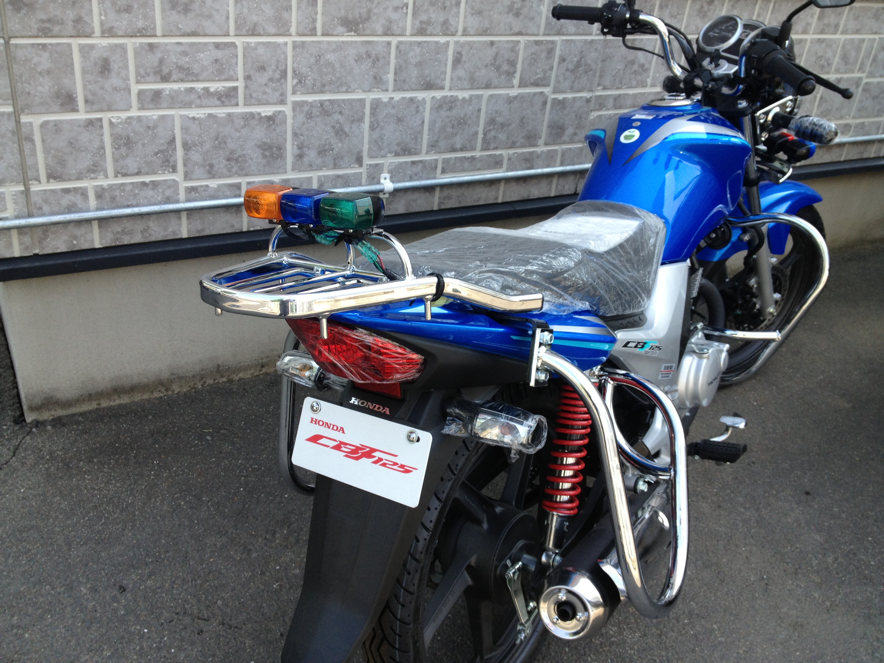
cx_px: 442
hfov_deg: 52.6
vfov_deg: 40.7
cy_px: 332
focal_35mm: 35
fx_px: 894
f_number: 2.4
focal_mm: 4.28
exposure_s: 1/276
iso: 50
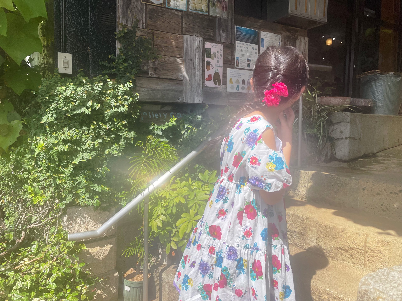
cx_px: 201
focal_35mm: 26
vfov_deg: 53.1
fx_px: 302
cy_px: 150
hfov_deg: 67.3
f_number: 1.6
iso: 32
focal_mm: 4.2
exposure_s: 1/2506
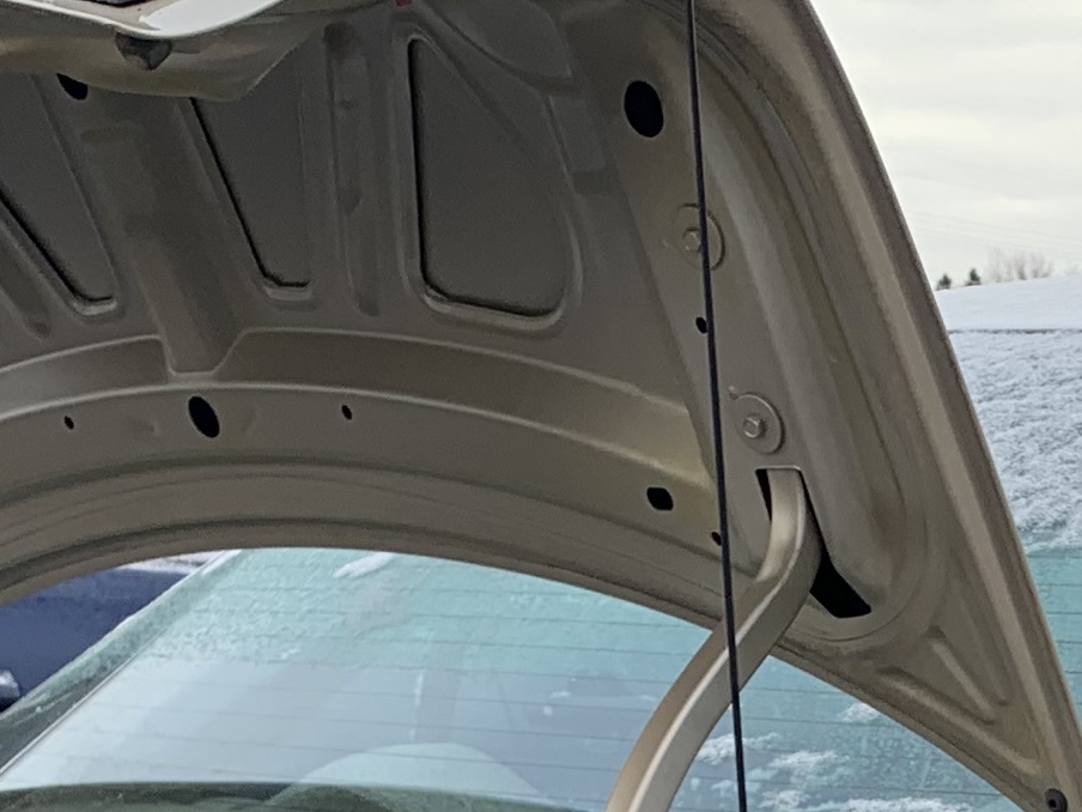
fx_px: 3626
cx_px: 1080
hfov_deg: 16.6
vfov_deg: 11.9
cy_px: 1390
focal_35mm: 116
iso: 25
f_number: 1.8
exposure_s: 1/123
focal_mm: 4.25
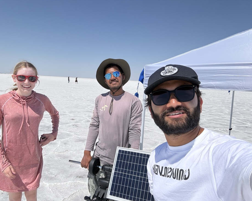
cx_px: 116
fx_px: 186
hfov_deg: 68.0
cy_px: 104
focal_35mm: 25
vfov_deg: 56.8
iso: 25
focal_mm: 2.69
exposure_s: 1/2688
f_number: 1.9
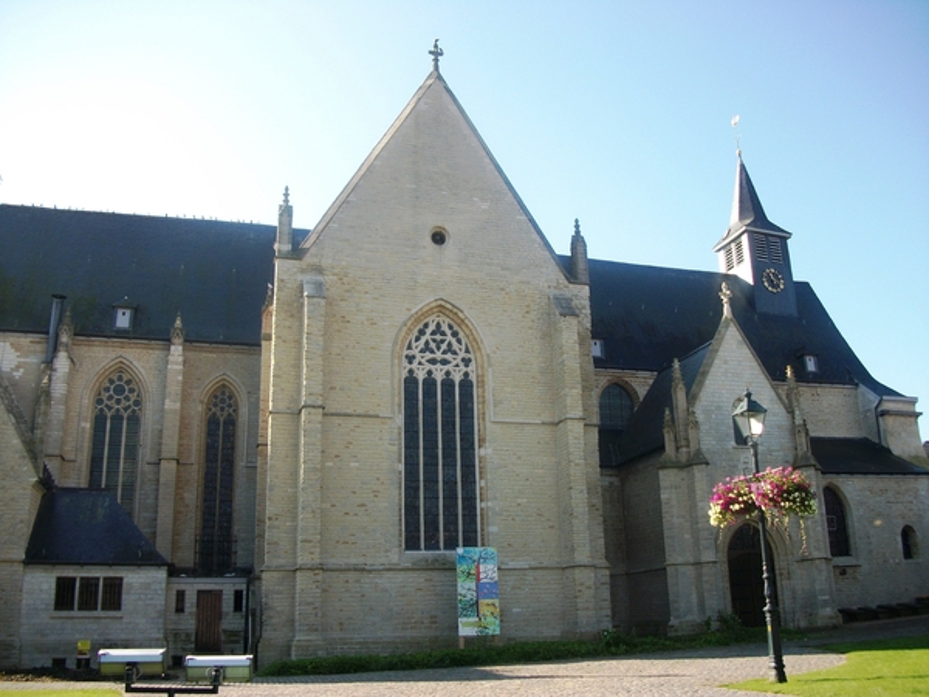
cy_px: 348
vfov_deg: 44.2
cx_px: 464
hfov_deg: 56.8
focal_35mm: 32
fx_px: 859
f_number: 2.9
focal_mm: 5.7
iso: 80
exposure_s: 1/500
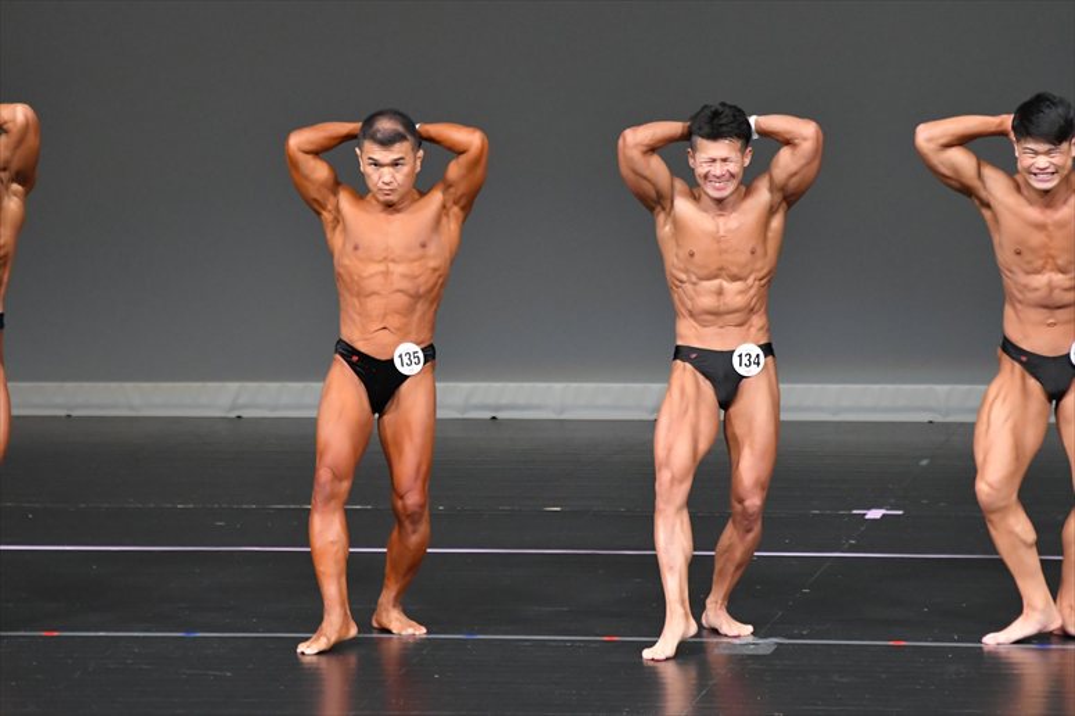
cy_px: 358
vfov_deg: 4.4
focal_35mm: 315
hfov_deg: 6.5
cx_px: 538
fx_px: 9402
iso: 5000
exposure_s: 1/400
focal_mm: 210
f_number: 5.6
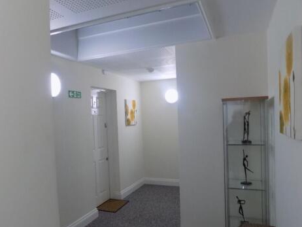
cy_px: 132
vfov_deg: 48.1
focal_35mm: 29
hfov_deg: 60.9
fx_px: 253
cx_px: 115
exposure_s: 1/30
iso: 180
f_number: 3.1
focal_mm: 4
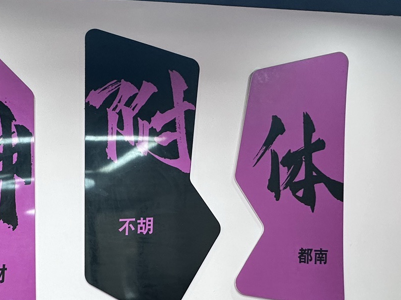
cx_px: 82
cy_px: 202
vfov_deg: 40.2
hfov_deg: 49.6
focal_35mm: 35
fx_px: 405
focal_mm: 2.22
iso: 160
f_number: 2.2
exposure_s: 1/100
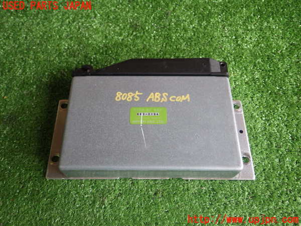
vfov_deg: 45.4
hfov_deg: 58.4
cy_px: 113
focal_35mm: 31
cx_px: 150
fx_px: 270
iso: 400
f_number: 2.3
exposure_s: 1/80
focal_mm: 5.5
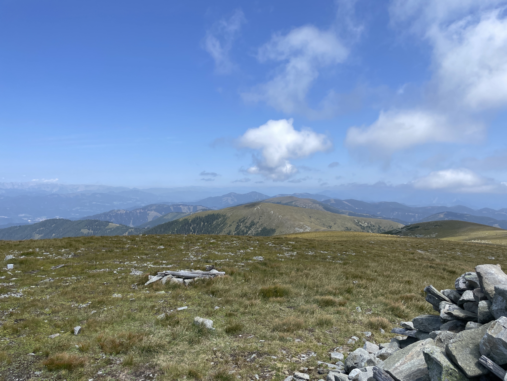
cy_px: 190
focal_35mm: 26
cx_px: 254
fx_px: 381
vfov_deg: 53.1
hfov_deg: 67.3
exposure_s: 1/4000
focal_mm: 4.2
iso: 32
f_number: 1.6
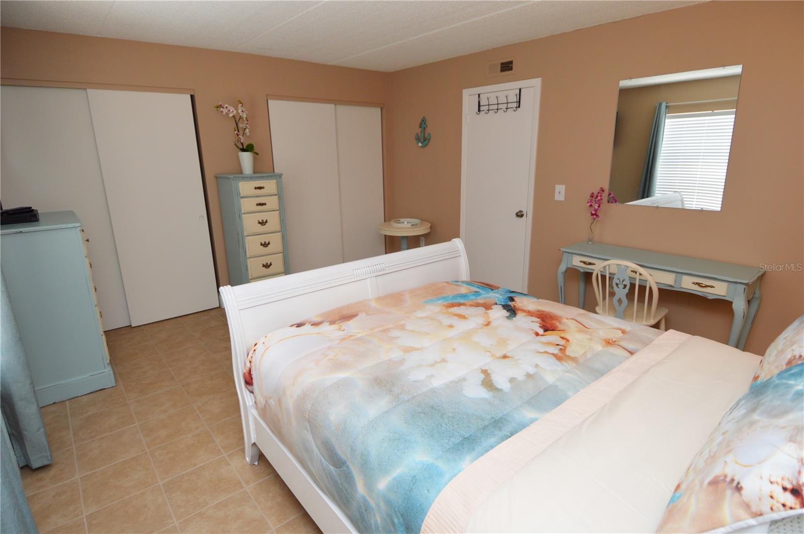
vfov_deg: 67.3
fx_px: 402
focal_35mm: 18
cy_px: 267
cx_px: 402
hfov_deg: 90.1
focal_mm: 12
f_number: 4
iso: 400
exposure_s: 1/60
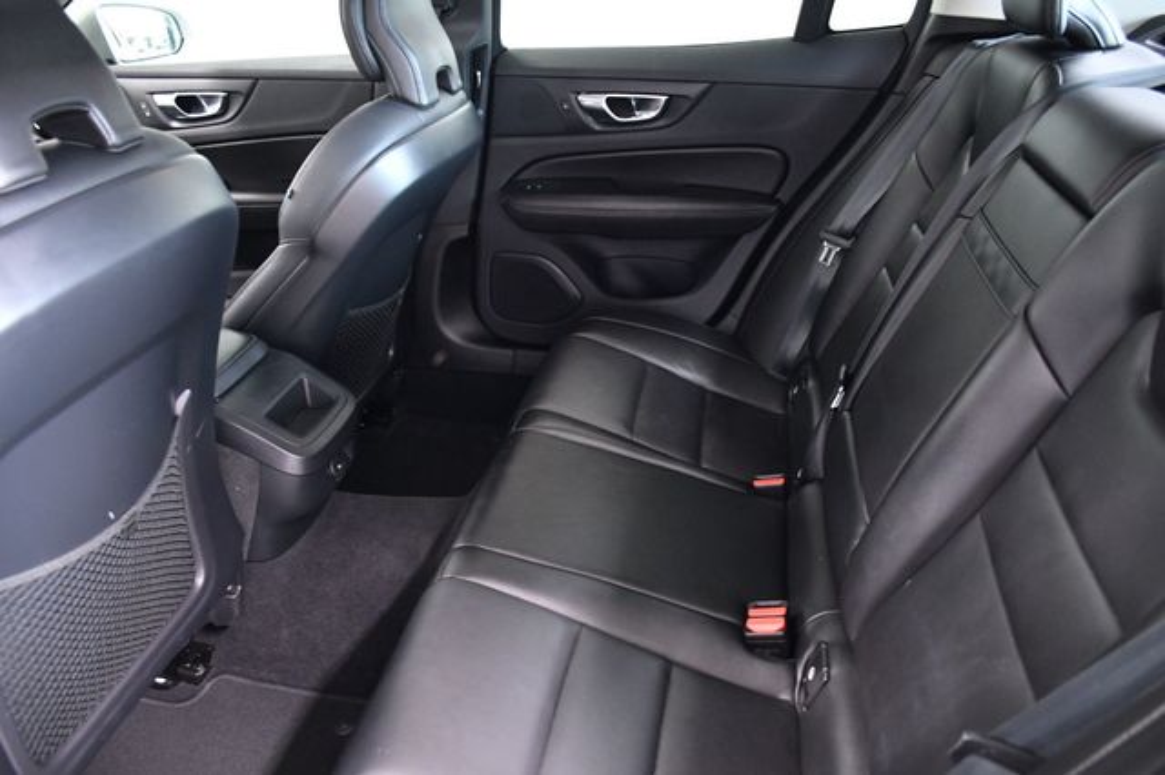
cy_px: 388
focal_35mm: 27
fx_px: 873
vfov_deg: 47.9
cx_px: 582
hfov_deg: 67.4
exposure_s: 1/50
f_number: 3.5
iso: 2500
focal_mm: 18
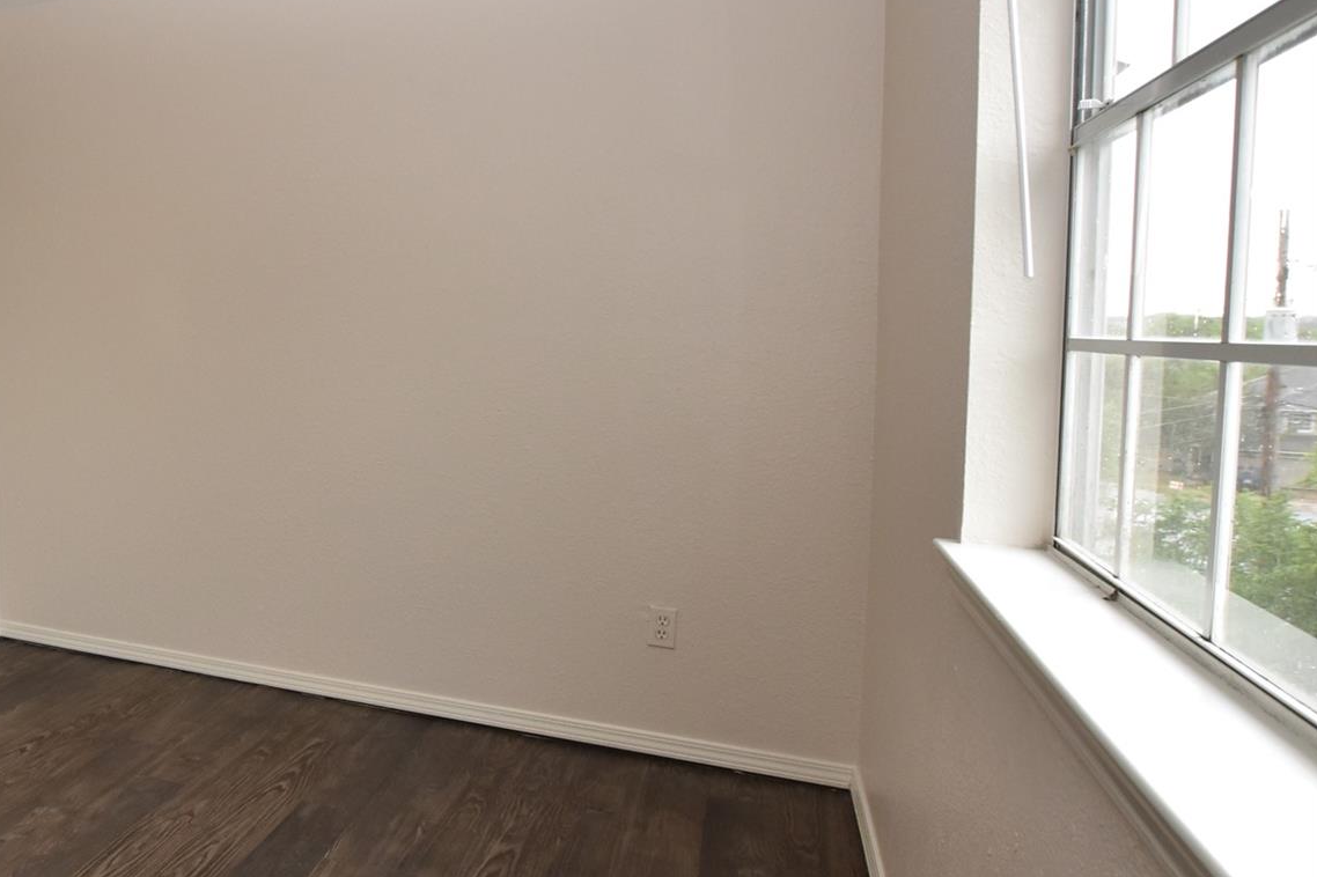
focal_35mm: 27
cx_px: 137
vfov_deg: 47.8
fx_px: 987
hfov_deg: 58.0
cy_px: 390
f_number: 5.6
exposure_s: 1/200
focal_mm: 10
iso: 900
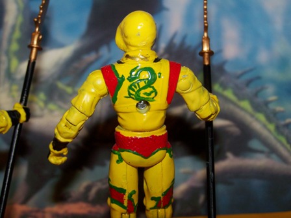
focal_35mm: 69
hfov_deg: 28.2
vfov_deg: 21.3
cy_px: 109
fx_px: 580
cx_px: 146
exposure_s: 1/80
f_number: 3.2
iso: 80
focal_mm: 11.5
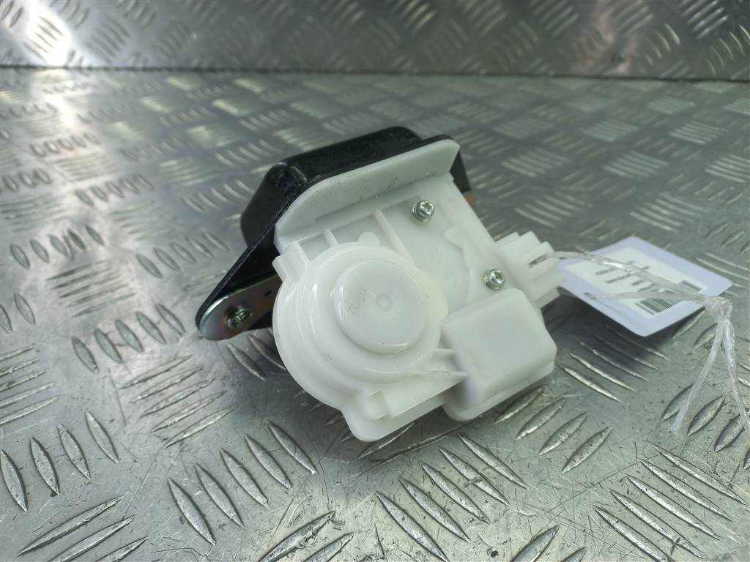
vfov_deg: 54.9
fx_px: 542
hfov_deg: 69.4
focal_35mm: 25
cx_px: 375
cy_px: 281
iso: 50
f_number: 1.8
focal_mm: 4.6
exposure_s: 1/50
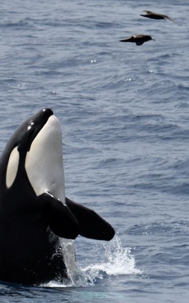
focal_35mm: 400
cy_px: 152
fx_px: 3298
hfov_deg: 3.3
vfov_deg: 5.3
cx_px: 71
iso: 640
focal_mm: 260
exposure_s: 1/8000
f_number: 5.6
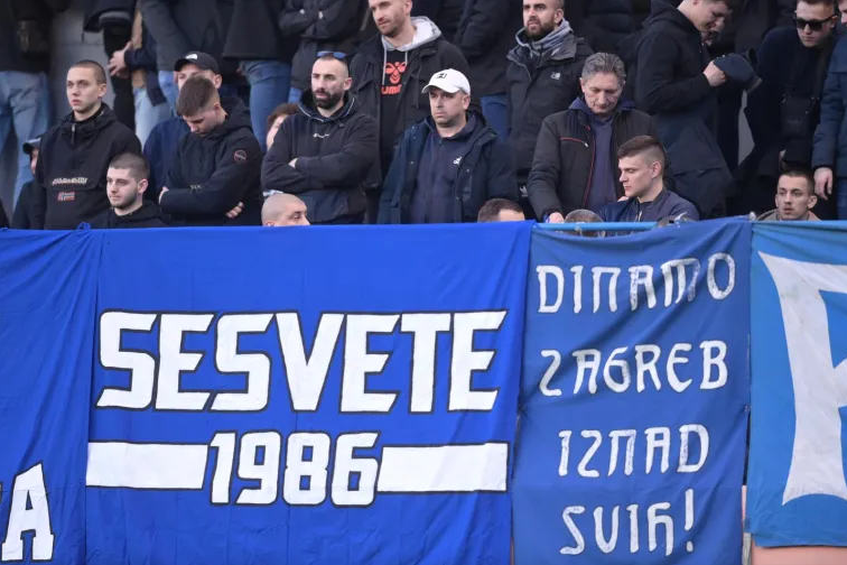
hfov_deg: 5.1
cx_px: 425
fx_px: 9457
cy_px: 283
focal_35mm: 402
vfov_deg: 3.4
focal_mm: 400
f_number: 2.8
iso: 2000
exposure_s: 1/1000
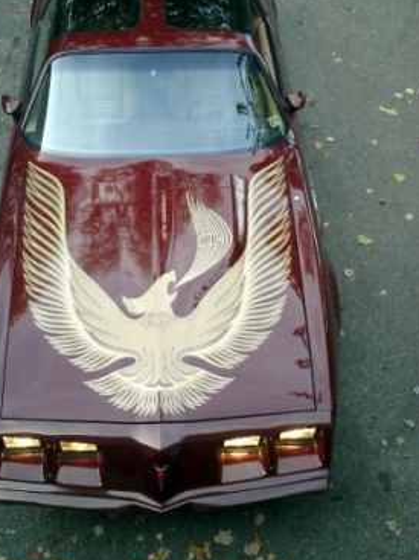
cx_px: 184
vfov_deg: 42.8
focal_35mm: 44
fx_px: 711
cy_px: 235
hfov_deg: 32.8
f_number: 3.2
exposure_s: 1/80
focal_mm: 7.5
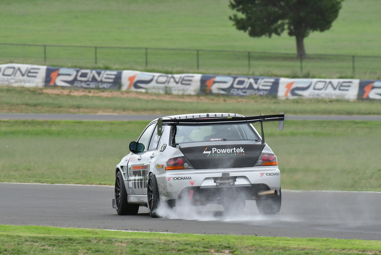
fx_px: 8325
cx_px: 182
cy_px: 124
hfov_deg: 2.6
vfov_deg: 1.8
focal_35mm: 786
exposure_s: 1/640
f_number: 11
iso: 1250
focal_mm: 500
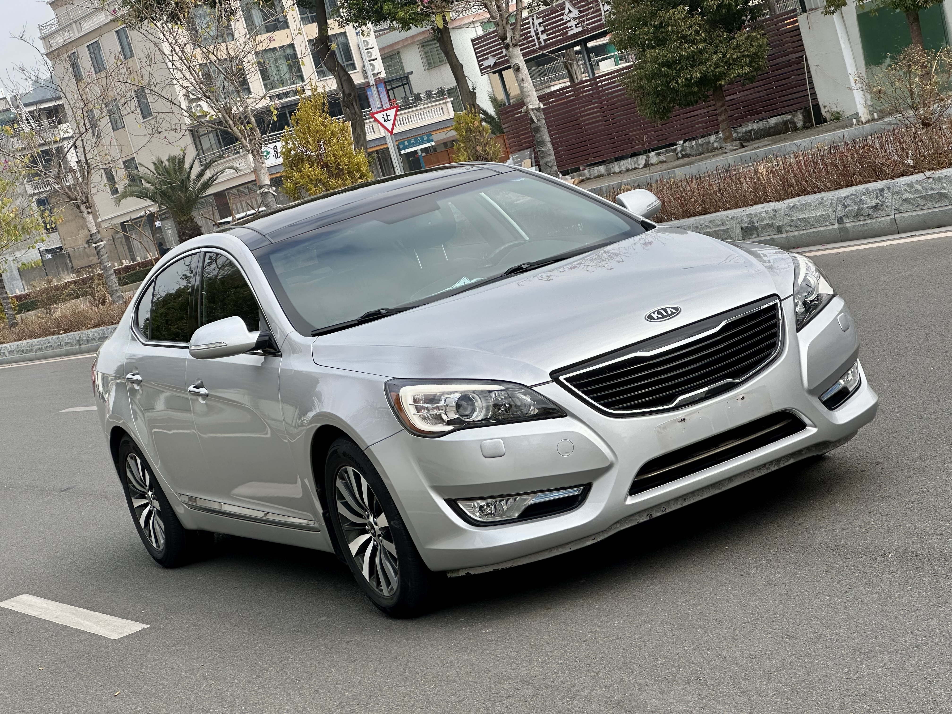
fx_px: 2118
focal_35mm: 77
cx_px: 476
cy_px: 357
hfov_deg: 25.3
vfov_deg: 19.1
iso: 32
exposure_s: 1/853
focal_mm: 9
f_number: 2.8
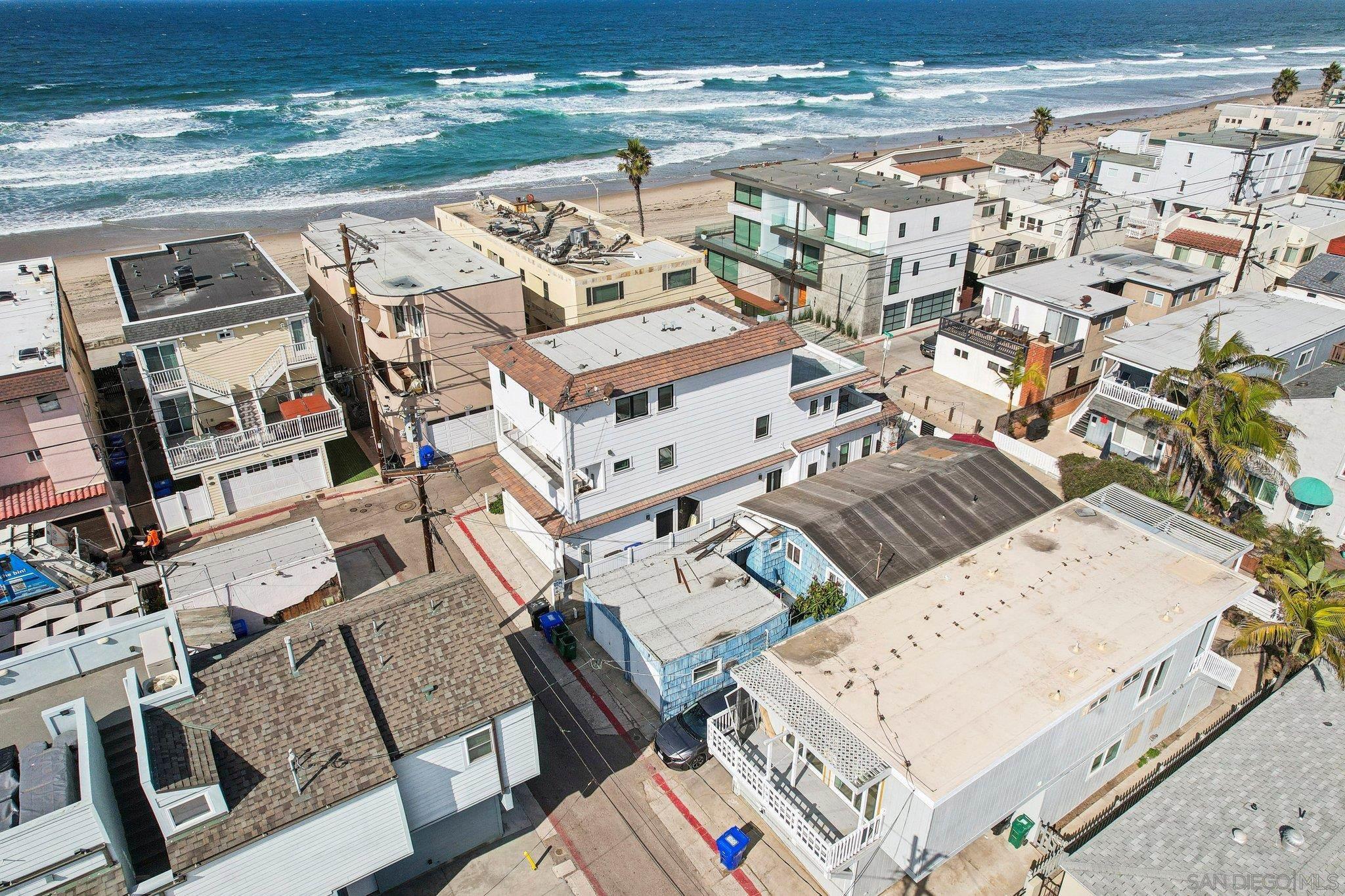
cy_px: 448
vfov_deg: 57.2
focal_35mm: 22
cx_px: 672
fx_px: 822
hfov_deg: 78.6
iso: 120
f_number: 2.8
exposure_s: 1/4000
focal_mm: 8.4
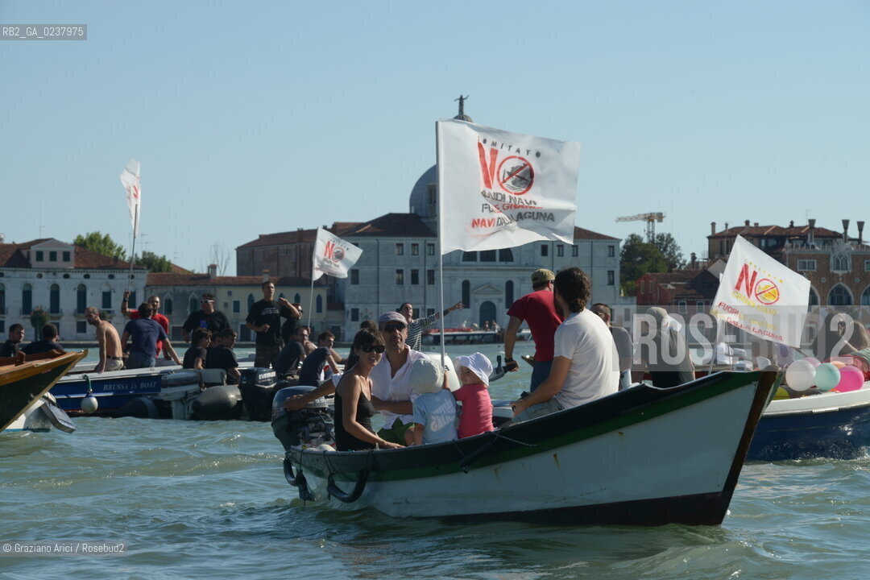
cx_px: 435
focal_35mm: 150
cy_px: 290
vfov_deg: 9.1
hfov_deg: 13.7
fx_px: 3625
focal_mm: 150
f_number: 13
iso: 400
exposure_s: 1/640
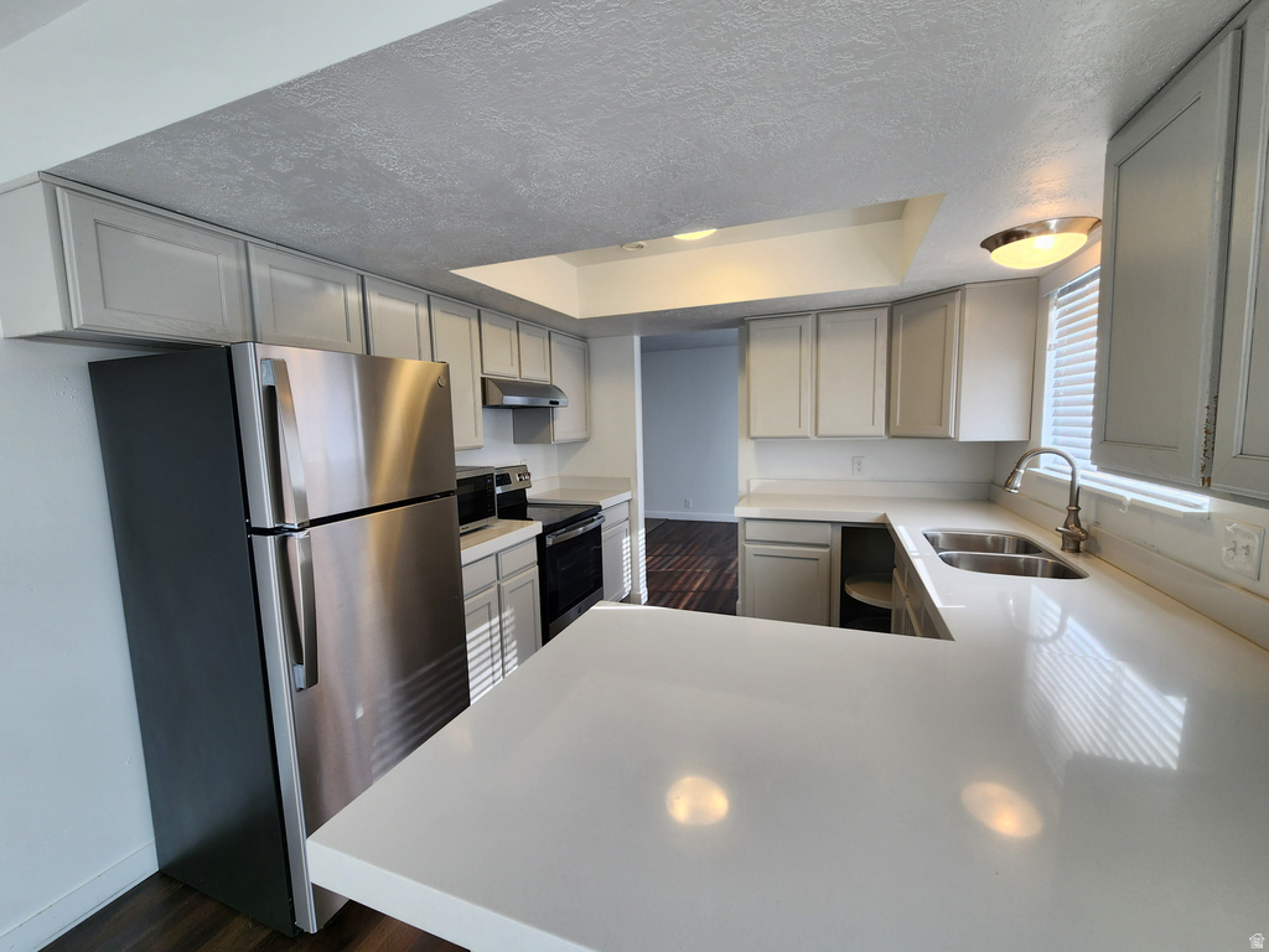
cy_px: 476
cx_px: 634
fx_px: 477
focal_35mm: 13
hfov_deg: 106.2
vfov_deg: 89.9
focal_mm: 2.2
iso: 80
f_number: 2.2
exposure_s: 1/120
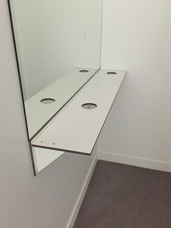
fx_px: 198
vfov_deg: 60.0
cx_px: 83
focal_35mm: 30
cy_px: 112
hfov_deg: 46.8
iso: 400
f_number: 2.2
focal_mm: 4.15
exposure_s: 1/17
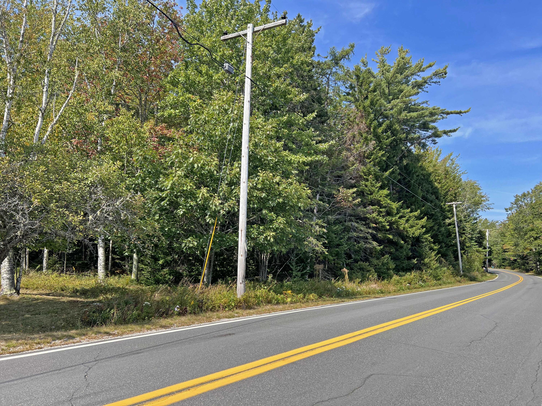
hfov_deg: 67.3
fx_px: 407
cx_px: 271
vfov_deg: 53.1
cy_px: 203
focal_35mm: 26
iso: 50
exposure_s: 1/1779
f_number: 1.5
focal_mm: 5.7
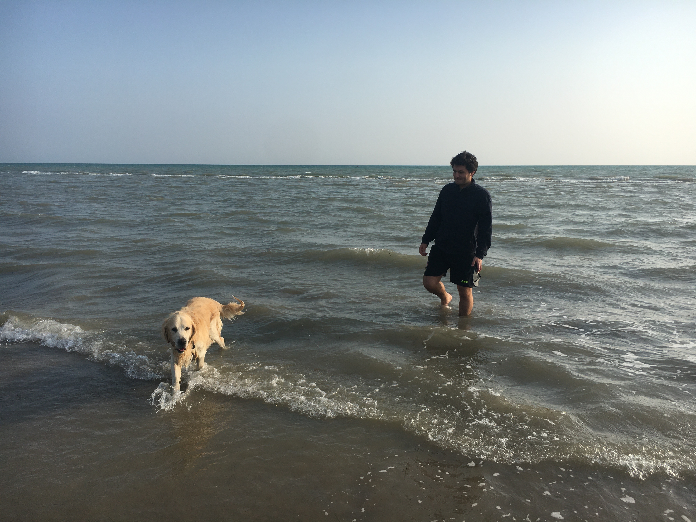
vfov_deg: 48.2
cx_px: 348
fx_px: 583
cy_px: 261
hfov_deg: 61.7
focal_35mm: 29
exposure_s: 1/2024
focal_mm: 4.15
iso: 25
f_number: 2.2
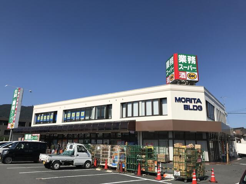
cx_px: 123
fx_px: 199
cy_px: 92
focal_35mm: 28
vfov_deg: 49.7
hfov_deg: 63.4
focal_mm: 3.99
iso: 20
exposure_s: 1/4566
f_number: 1.8
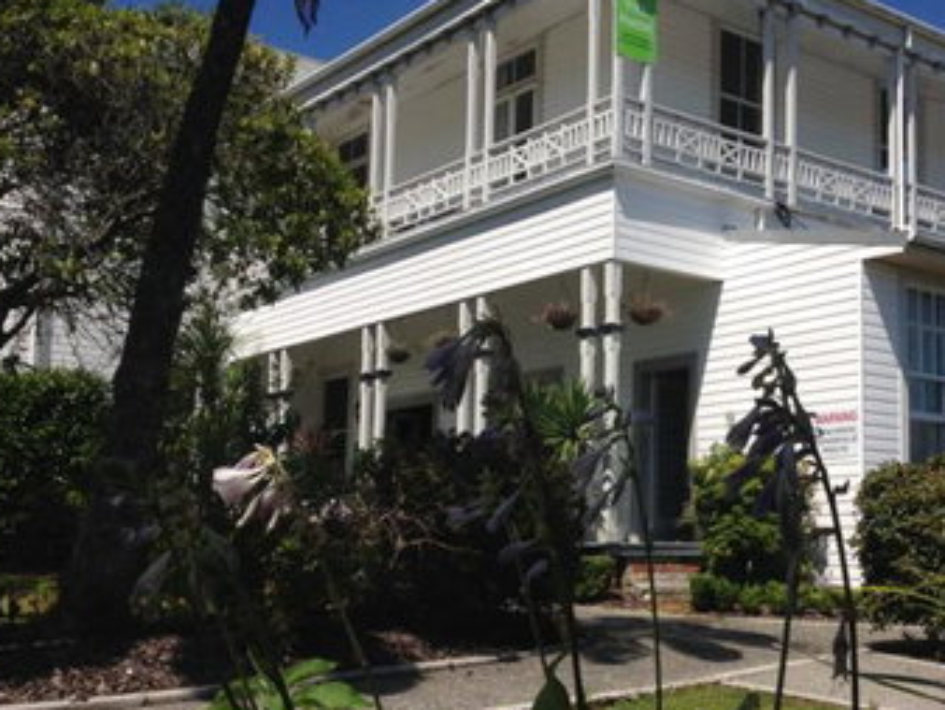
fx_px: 1284
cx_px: 586
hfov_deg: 40.2
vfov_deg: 30.9
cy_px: 404
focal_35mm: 47
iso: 50
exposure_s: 1/2262
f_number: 2.4
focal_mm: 4.12
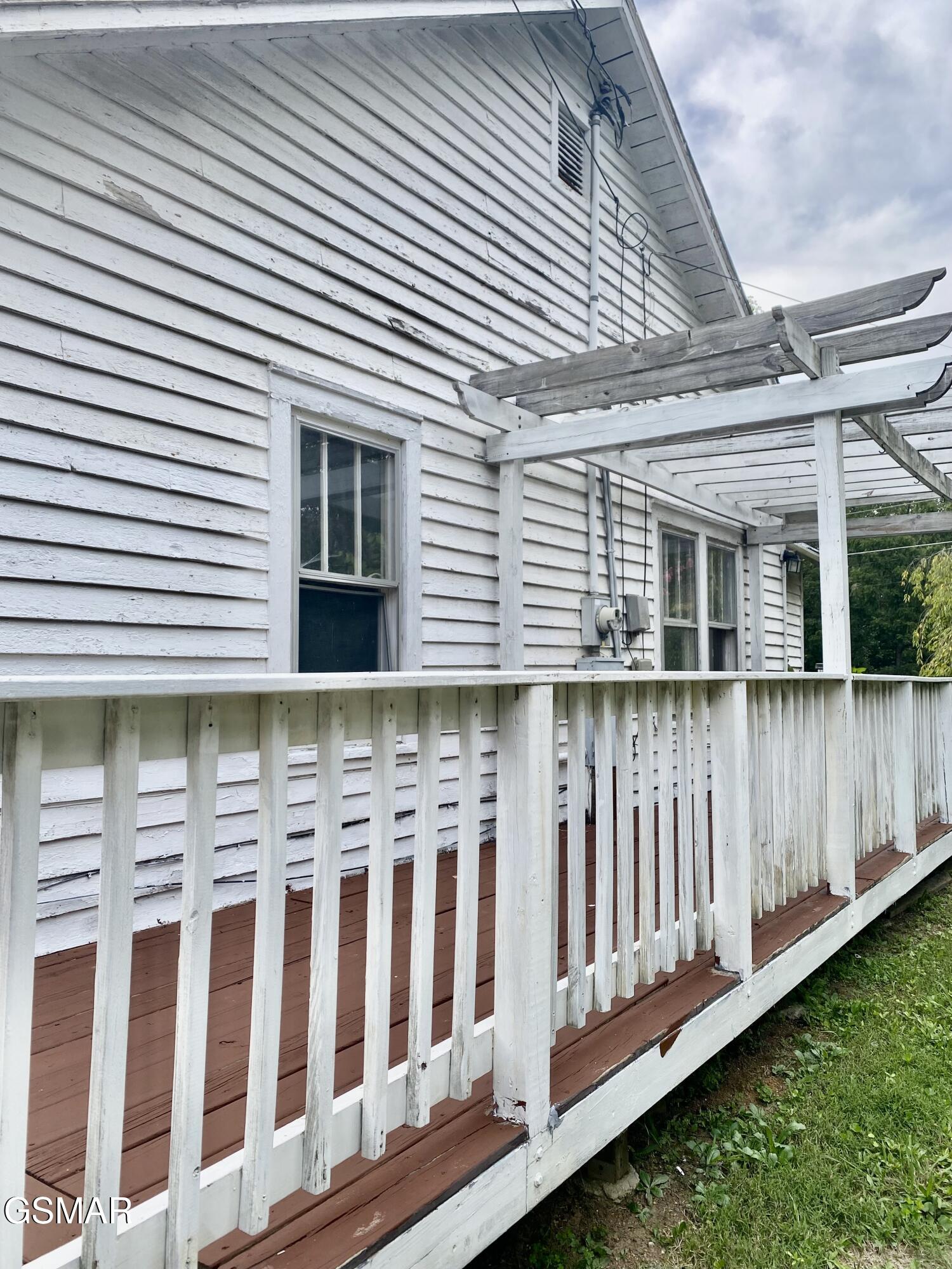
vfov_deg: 67.3
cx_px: 476
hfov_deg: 53.1
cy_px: 634
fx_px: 953
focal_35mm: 26
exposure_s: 1/673
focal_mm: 4.25
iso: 32
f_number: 1.8
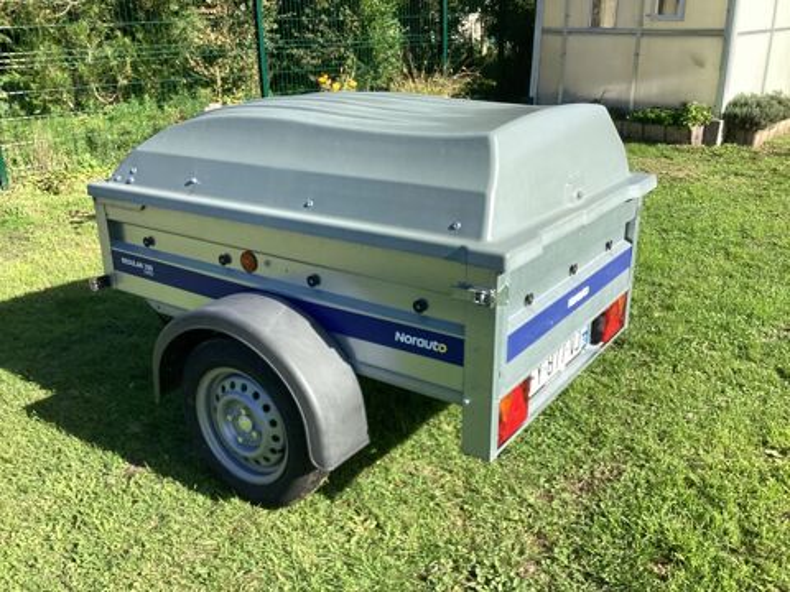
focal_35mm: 31
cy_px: 296
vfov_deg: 45.4
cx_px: 395
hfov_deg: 58.4
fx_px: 707
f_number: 2.4
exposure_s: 1/604
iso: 25
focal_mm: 3.3
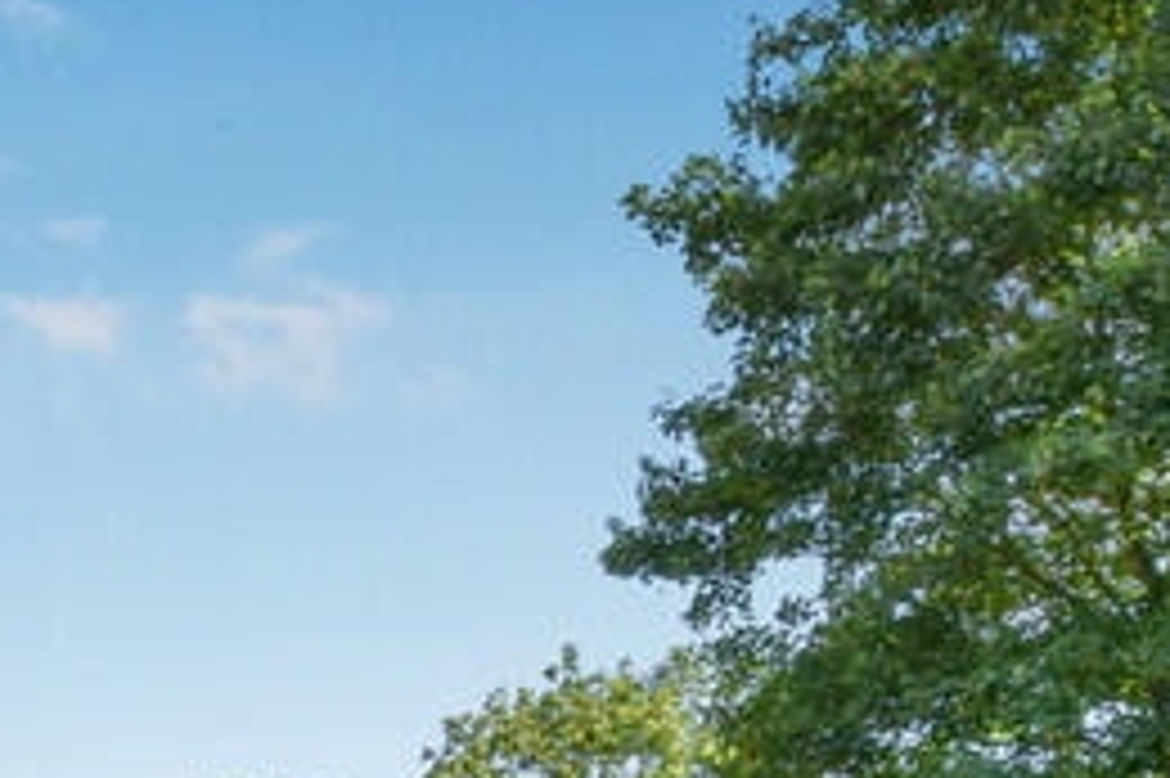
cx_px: -324
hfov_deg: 26.6
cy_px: 1324
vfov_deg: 17.6
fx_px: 2110
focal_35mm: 65
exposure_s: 1/30
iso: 100
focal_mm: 11
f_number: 14
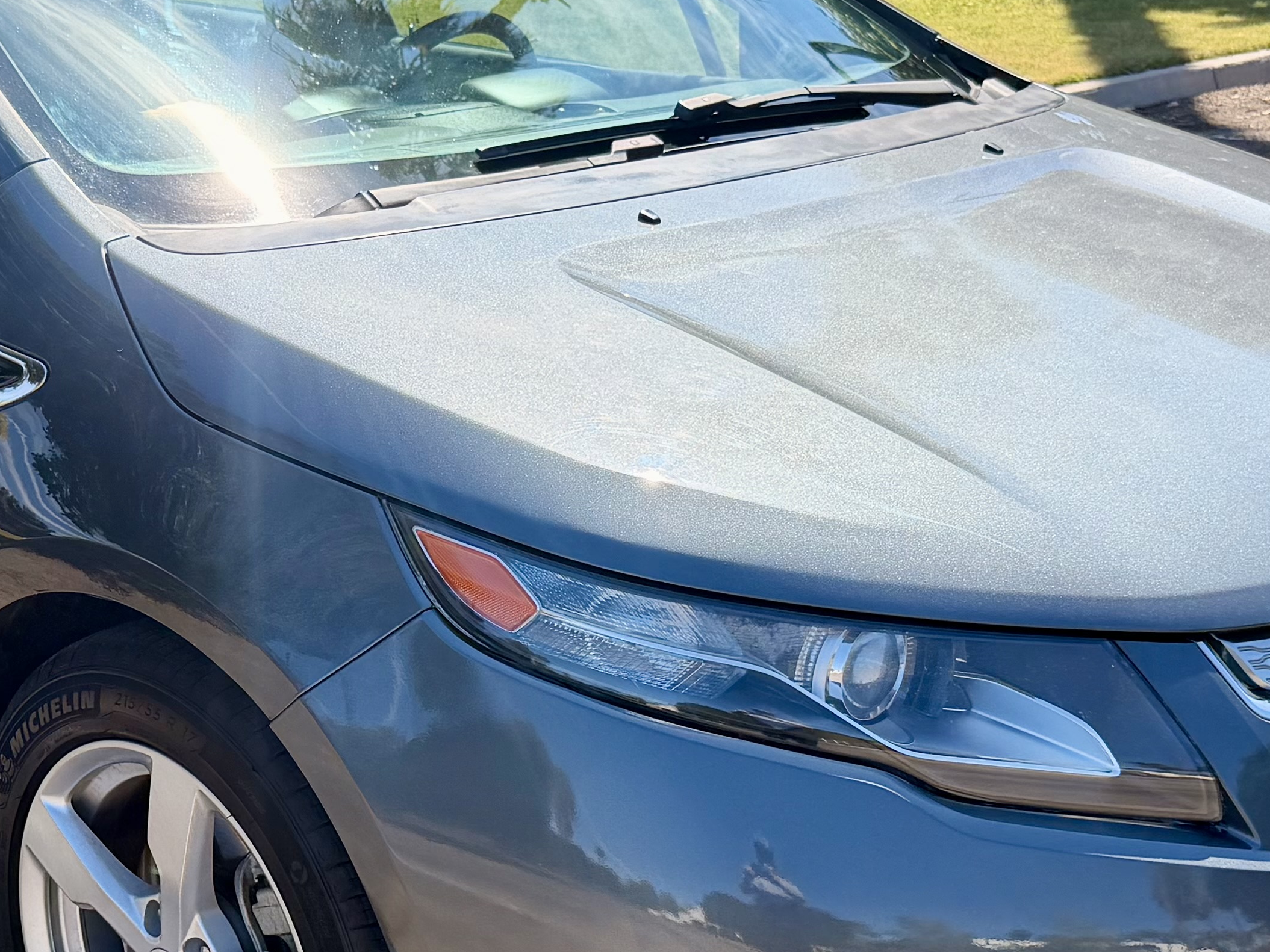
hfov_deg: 29.6
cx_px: 403
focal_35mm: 65
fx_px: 2385
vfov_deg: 22.5
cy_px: 664
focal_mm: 6.76
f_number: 1.78
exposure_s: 1/2703
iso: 80
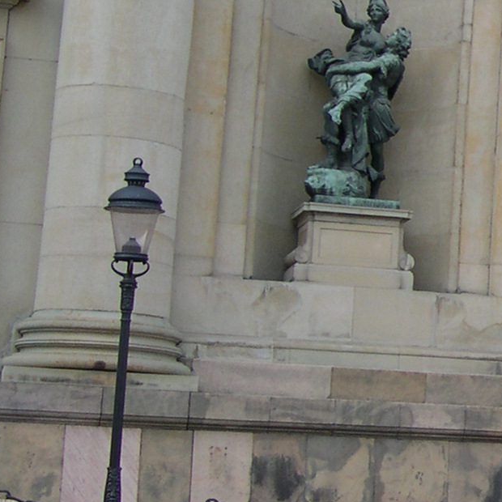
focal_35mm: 123
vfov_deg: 14.1
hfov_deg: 12.9
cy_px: 93
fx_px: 2018
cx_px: 888
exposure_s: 1/308
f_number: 2.8
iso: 100
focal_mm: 8
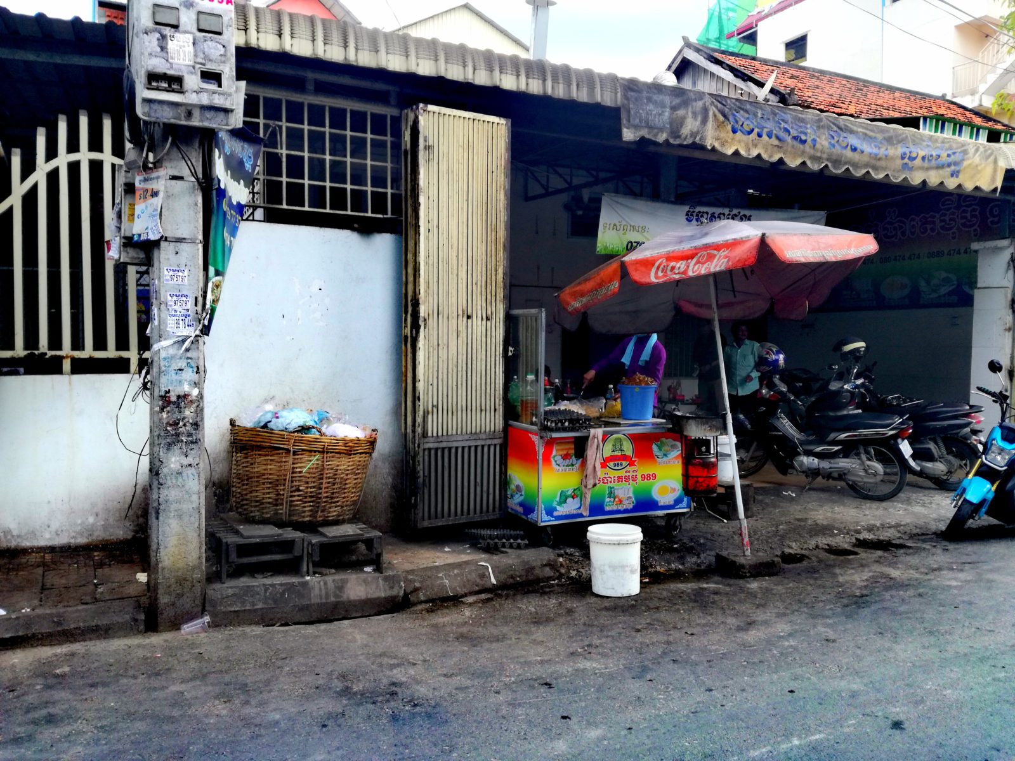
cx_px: 508
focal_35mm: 27
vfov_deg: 51.4
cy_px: 380
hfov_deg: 65.3
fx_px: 792
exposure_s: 1/136
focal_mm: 3.79
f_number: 2
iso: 50
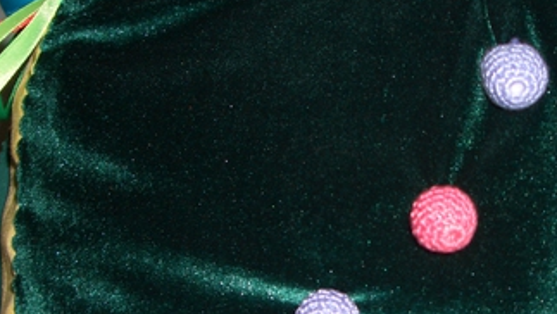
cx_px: 321
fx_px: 960
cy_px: 254
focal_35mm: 65
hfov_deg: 32.3
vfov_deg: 18.4
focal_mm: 5.8
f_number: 2.6
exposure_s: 1/60
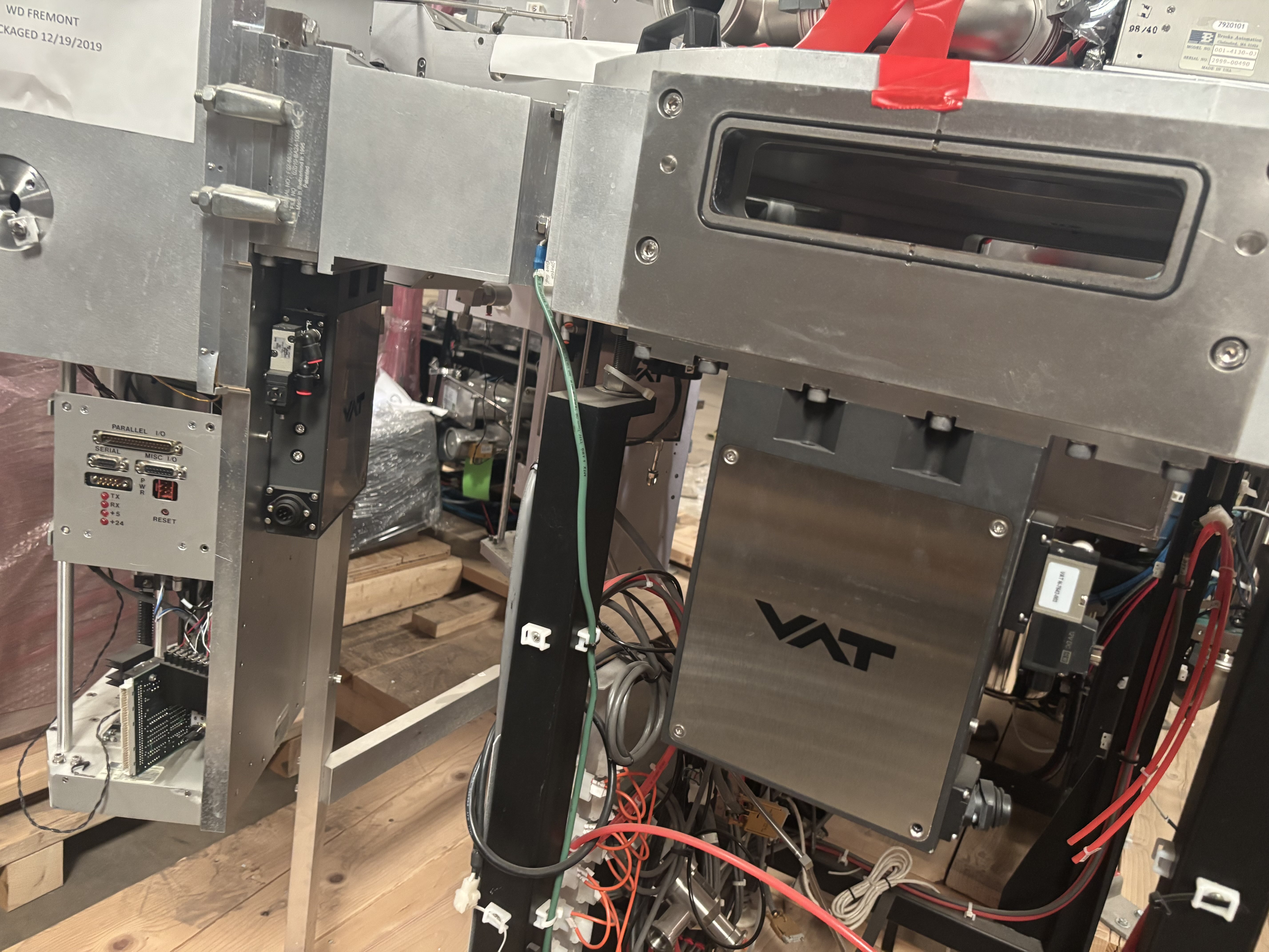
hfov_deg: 67.3
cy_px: 476
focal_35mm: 26
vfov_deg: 53.1
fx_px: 953
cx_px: 634
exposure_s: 1/40
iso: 640
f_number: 1.6
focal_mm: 5.96
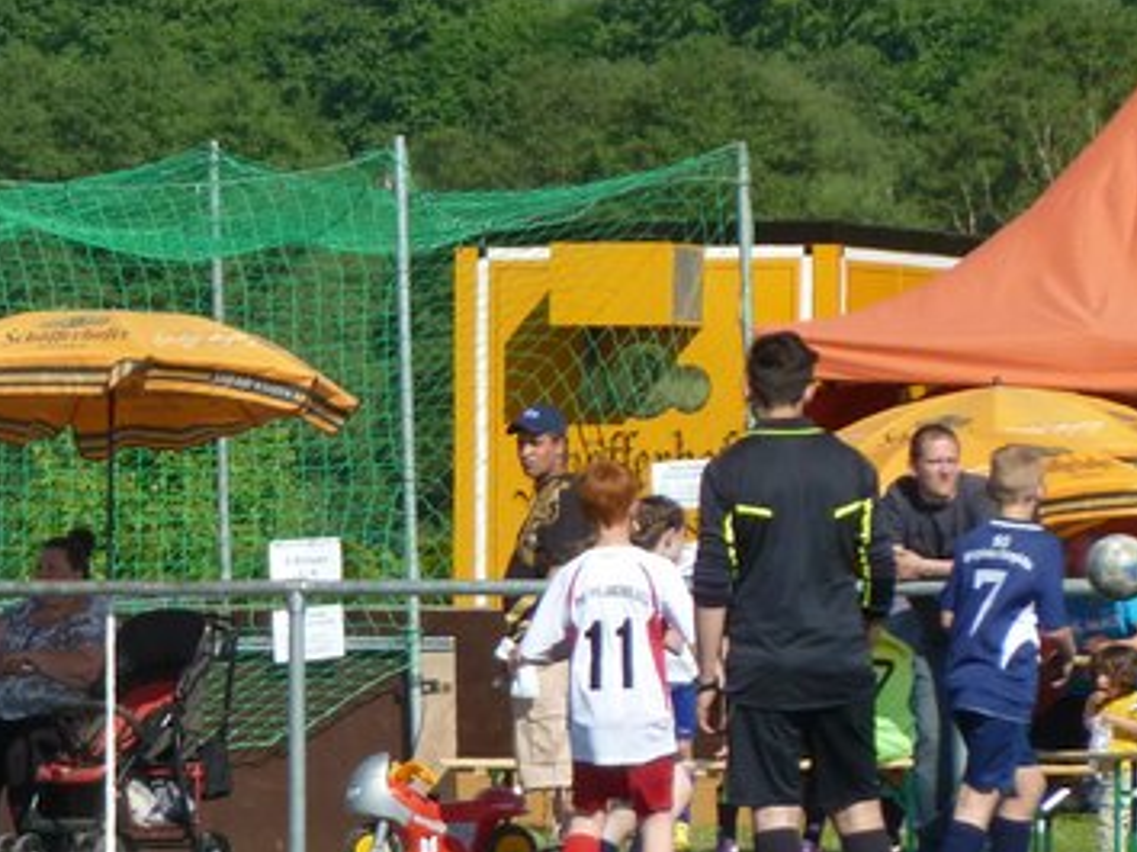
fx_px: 19497
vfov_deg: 2.5
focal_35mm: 594
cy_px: 622
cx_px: 22
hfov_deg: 3.3
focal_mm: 49.2
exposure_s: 1/800
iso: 160
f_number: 4.9
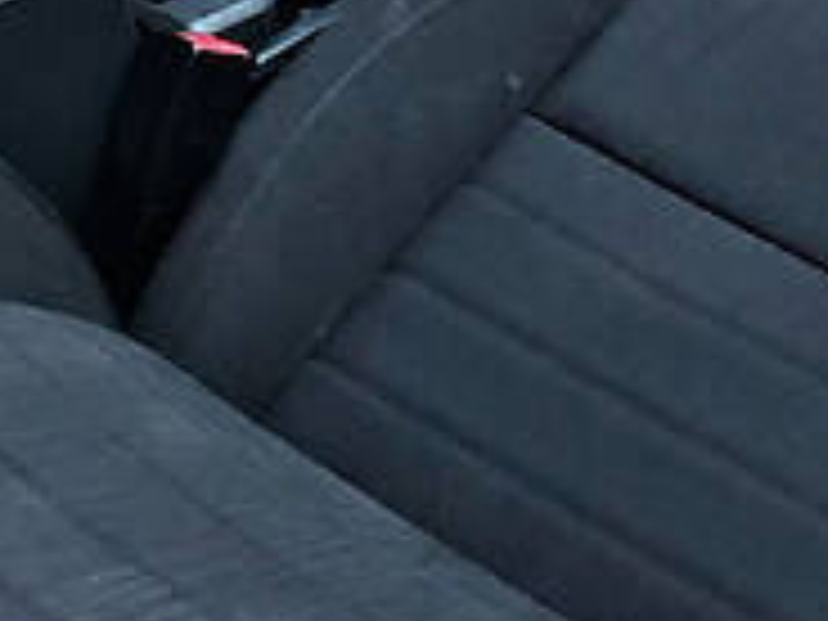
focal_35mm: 122
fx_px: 2918
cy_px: -414
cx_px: -513
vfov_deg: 11.5
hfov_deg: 14.7
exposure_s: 1/9
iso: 100
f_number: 1.8
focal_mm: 4
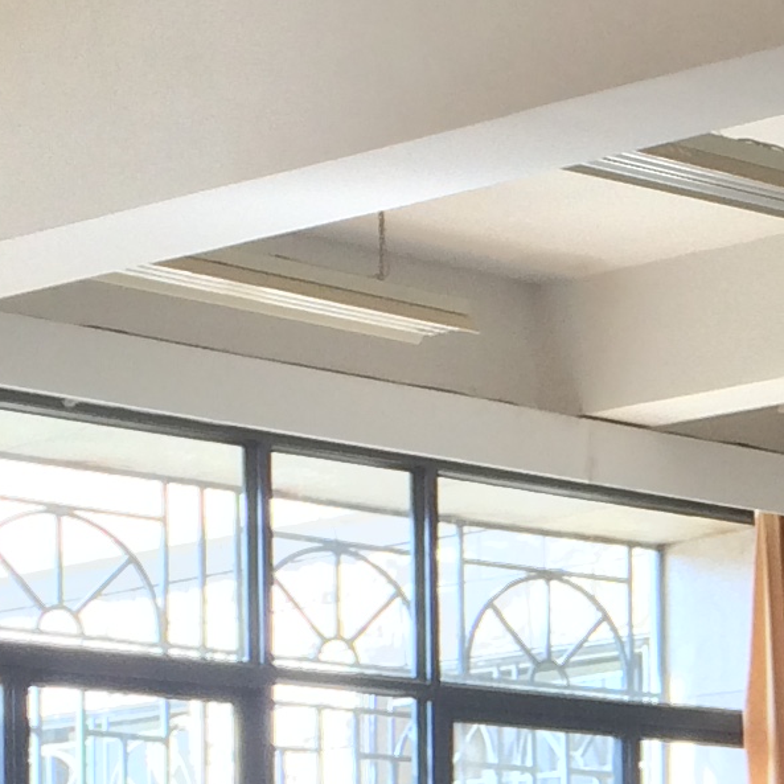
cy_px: 1014
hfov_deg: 11.6
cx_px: 1313
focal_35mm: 141
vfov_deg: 12.0
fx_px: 3613
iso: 50
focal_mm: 4.15
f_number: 2.2
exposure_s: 1/100
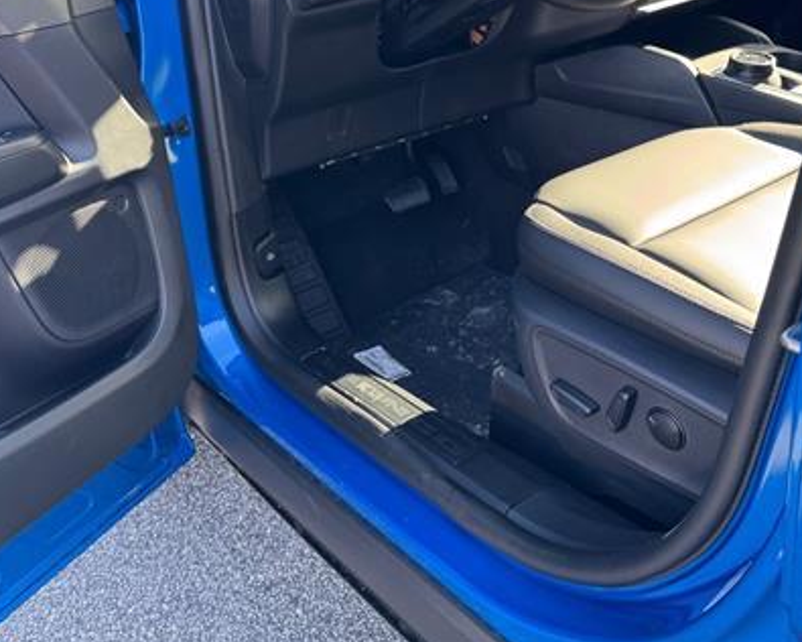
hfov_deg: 47.6
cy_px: 163
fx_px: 902
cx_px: 311
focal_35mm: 38
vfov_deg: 38.2
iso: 80
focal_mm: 6.76
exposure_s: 1/121
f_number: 1.78
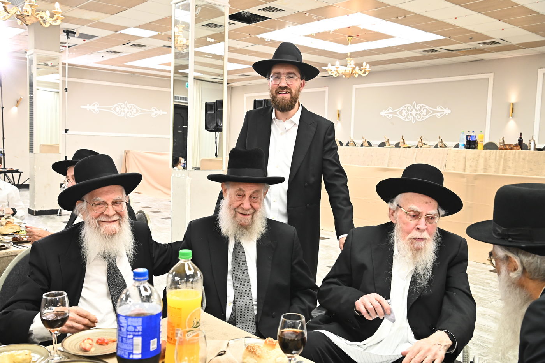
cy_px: 182
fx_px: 530
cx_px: 272
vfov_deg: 37.8
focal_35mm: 35
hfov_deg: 54.5
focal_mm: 35
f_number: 7.1
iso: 3200
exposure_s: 1/160
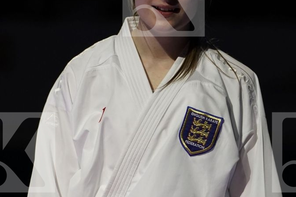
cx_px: 164
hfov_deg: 5.6
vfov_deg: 3.8
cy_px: 152
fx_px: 3000
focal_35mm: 365
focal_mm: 136
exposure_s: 1/1000
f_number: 2.8
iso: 1600
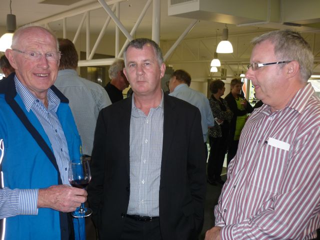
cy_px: 120
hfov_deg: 55.4
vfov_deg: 42.9
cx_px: 160
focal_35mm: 33
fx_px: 305
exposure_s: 1/30
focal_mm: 5.5
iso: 100
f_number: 2.8
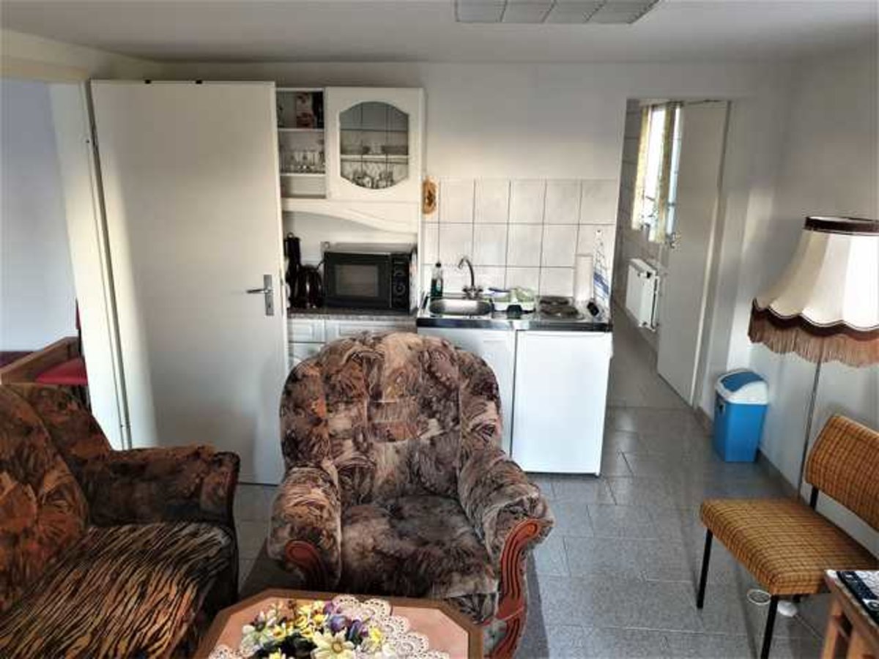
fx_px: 660
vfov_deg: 53.1
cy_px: 330
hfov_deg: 67.3
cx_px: 440
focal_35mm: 26
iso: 250
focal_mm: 4.3
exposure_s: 1/24
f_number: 1.5
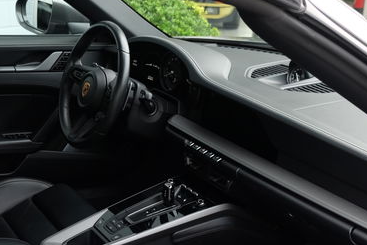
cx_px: 140
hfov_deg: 30.0
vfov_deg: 20.1
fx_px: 683
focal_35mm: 67
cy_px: 198
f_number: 3.6
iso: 500
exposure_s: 1/60
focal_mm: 21.4
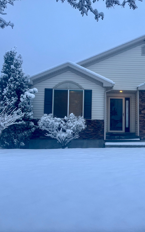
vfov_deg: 52.7
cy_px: 116
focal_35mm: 37
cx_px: 116
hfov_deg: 33.5
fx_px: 234
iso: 50
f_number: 1.6
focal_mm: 5.1
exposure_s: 1/122
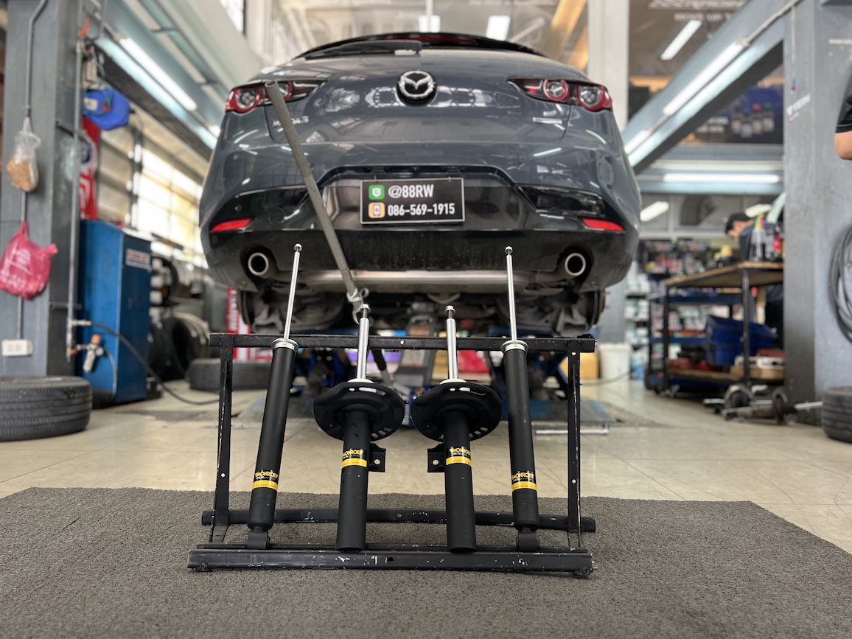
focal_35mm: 27
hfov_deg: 65.3
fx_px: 665
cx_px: 419
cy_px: 315
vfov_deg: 51.4
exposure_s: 1/50
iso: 160
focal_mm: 5.7
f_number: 1.5
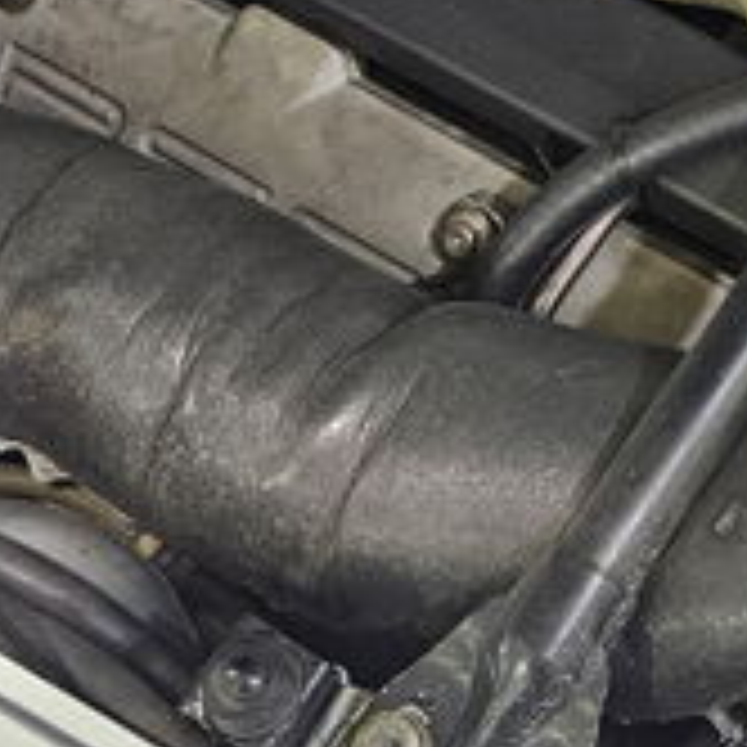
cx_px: 958
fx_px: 2295
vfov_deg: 18.0
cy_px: 4
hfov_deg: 17.4
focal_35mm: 94
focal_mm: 5.4
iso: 640
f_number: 1.8
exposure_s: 1/30
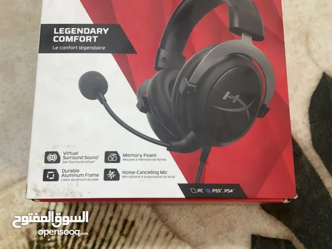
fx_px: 278
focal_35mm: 29
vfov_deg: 48.2
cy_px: 124
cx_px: 166
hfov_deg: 61.7
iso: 200
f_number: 1.8
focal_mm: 3
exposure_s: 1/50
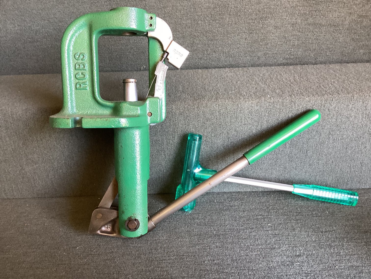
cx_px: 186
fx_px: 332
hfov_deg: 58.3
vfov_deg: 45.4
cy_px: 140
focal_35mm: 31
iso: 250
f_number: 2.4
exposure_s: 1/50
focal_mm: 3.3
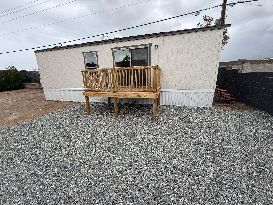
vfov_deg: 85.7
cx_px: 136
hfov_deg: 102.1
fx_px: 110
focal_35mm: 14
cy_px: 102
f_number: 2.2
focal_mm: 2.22
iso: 50
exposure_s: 1/405
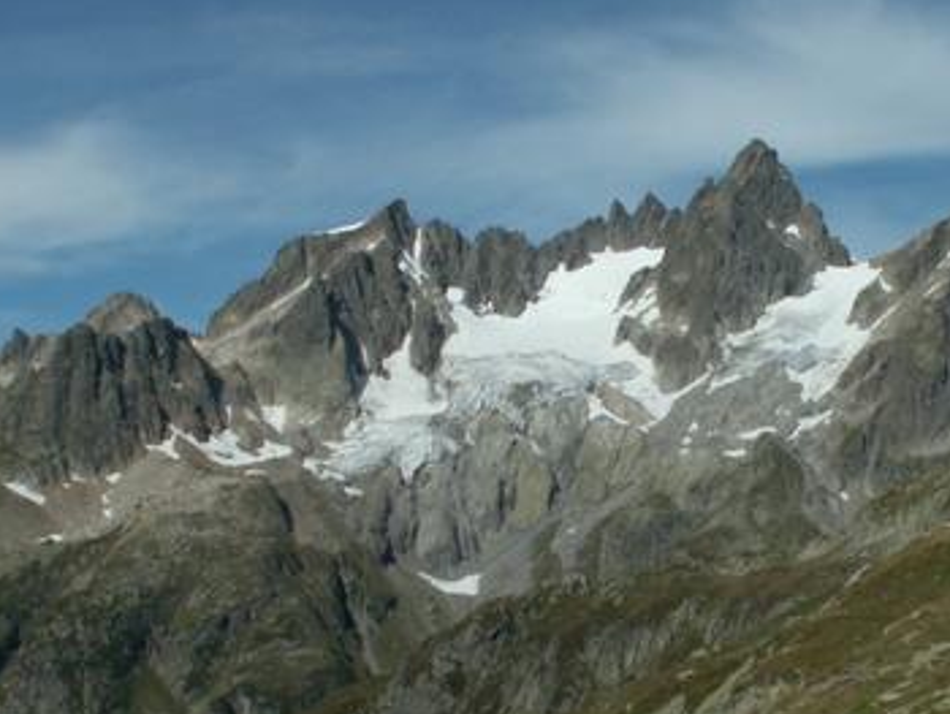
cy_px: 424
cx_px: 670
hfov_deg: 29.9
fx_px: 1758
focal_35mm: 64
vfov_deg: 22.9
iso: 50
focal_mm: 5.86
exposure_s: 1/320
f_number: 8
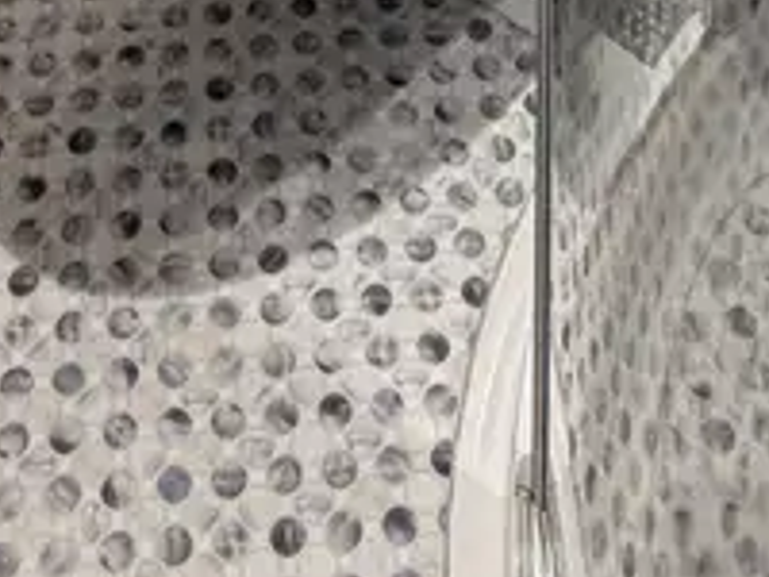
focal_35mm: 84
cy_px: -1142
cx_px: 342
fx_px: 1866
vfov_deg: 11.2
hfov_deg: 23.3
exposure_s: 1/121
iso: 320
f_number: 2.2
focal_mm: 2.22
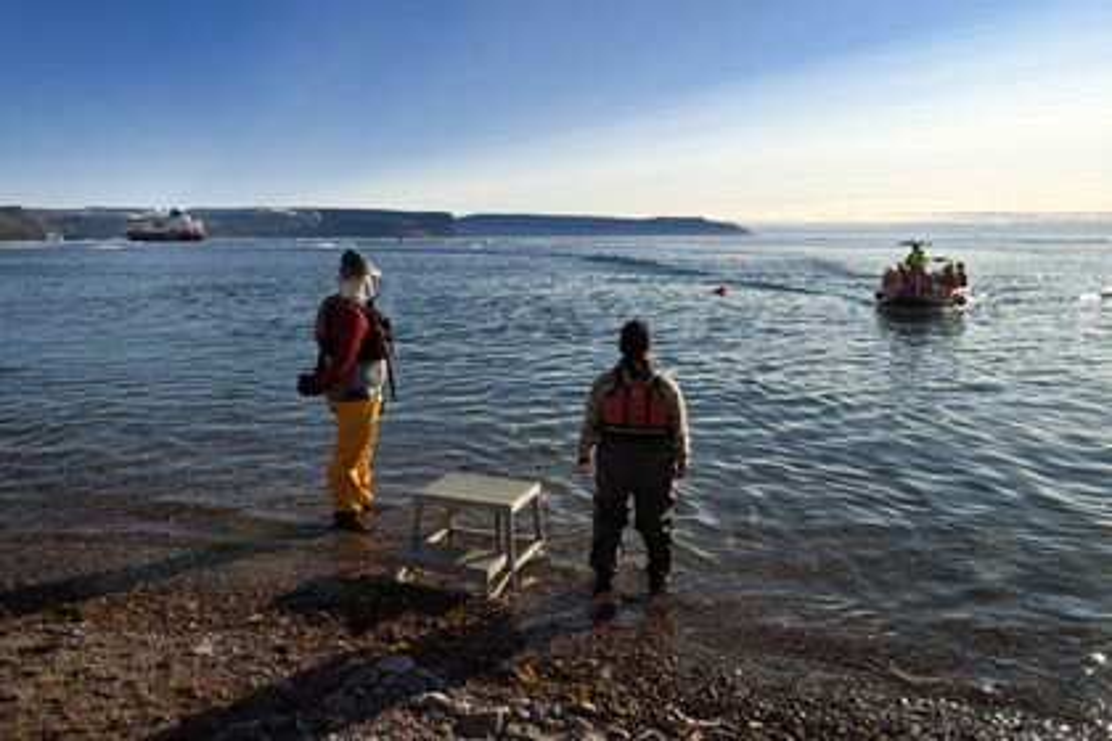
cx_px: 556
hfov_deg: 73.7
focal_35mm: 24
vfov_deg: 53.1
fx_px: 741
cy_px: 370
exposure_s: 1/400
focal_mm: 24
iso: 200
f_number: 16
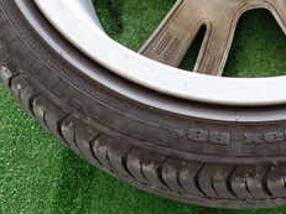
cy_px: -48
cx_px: 241
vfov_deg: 20.9
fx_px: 537
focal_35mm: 65
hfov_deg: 29.0
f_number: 2
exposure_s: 1/30
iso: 250
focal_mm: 4.5
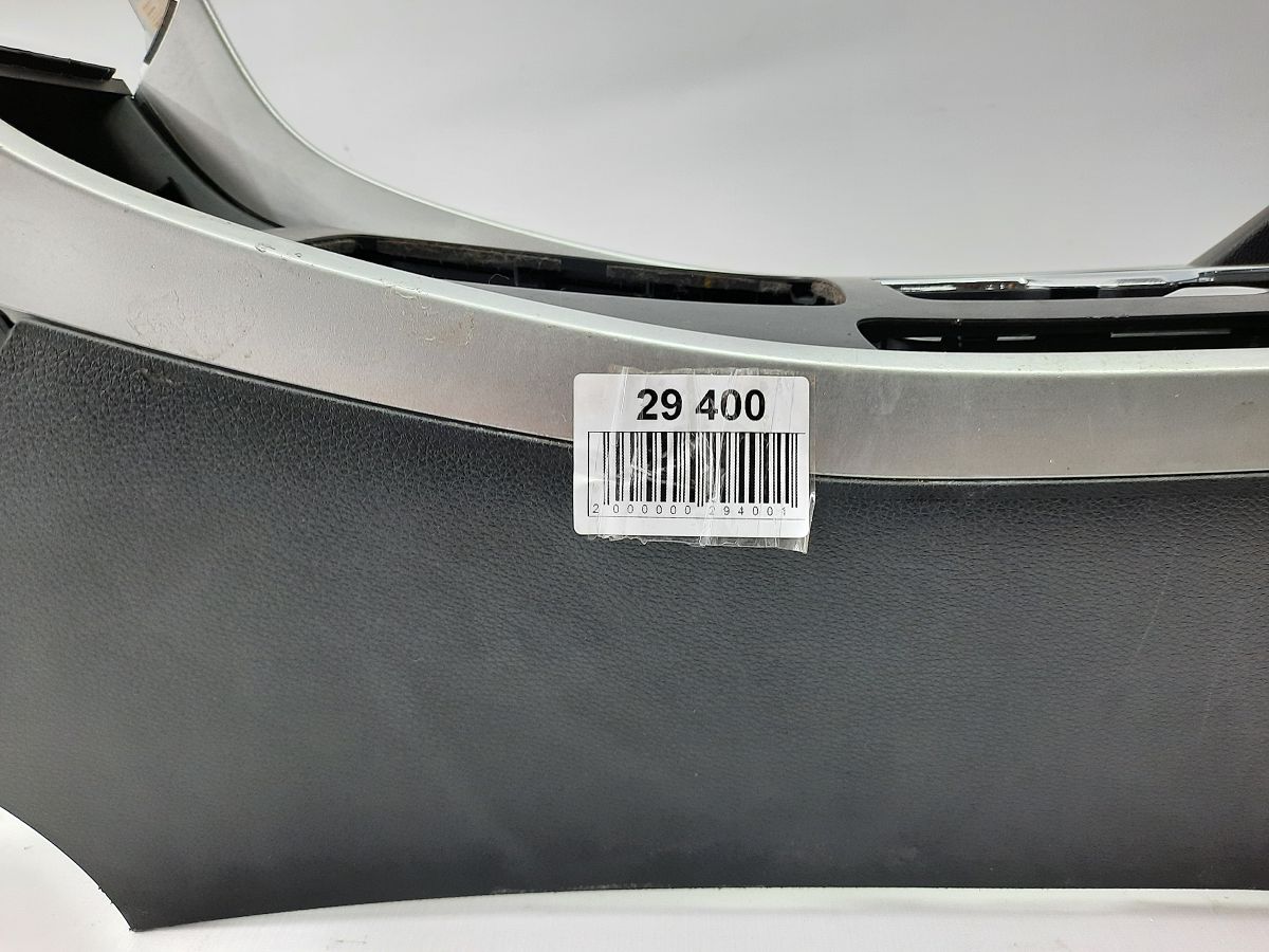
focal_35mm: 25
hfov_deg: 69.4
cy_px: 476
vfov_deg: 54.9
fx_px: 916
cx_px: 634
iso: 100
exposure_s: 1/50
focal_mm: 4.6
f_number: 2
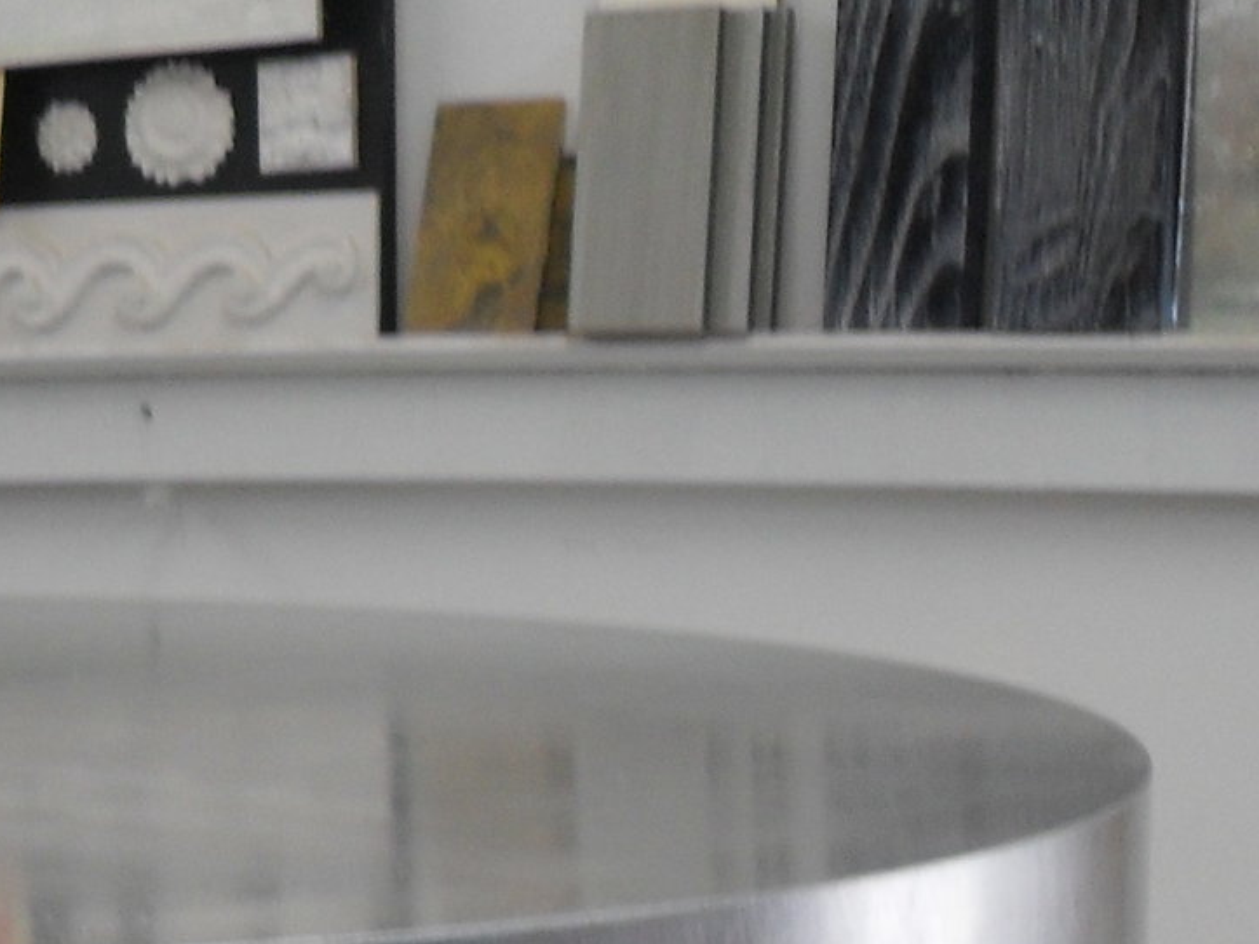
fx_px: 4400
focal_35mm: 121
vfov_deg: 11.5
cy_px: 1577
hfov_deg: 15.5
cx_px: -352
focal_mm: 6.2
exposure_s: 1/60
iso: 100
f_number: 2.8
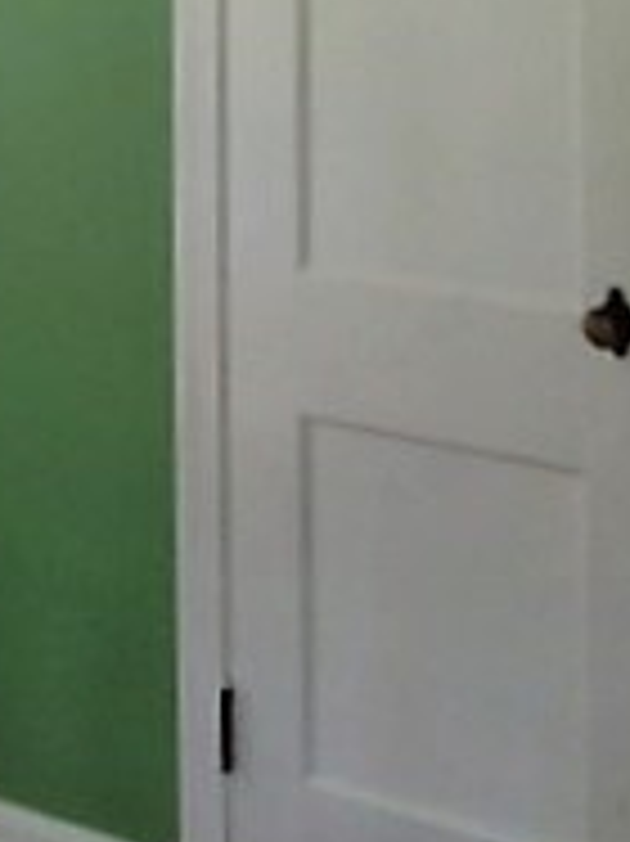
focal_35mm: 109
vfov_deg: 17.1
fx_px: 2648
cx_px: -250
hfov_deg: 13.0
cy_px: -232
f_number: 2.4
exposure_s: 1/20
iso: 80
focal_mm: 4.12
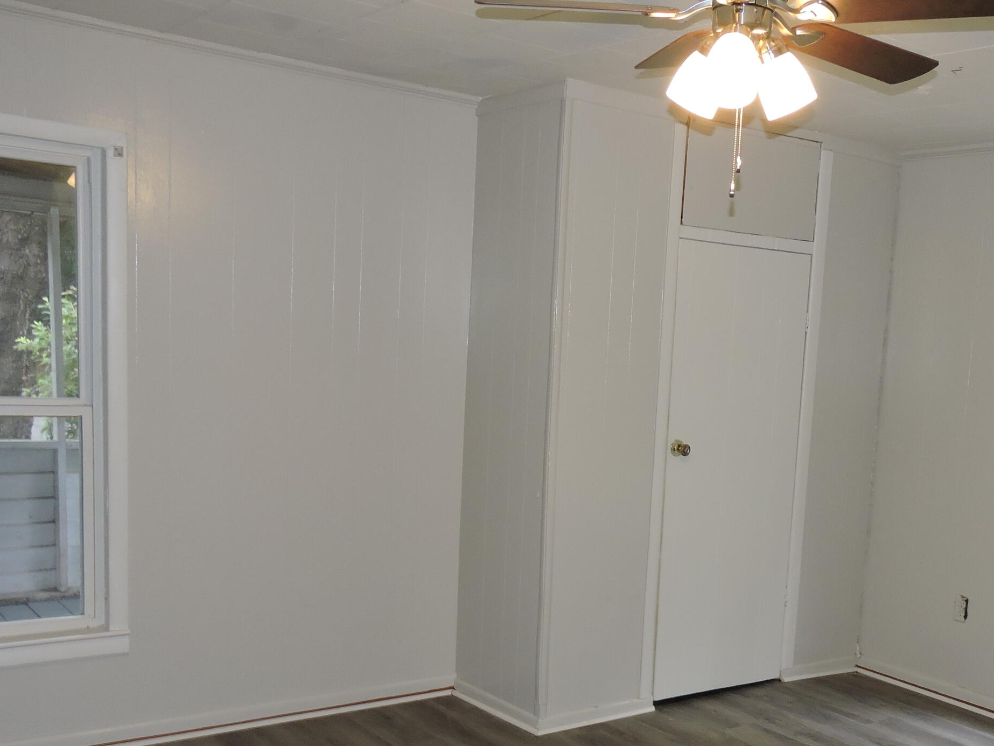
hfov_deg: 47.0
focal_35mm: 39
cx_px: 668
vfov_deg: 36.3
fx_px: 1120
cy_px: 522
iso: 200
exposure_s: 1/30
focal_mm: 4.3
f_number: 3.3
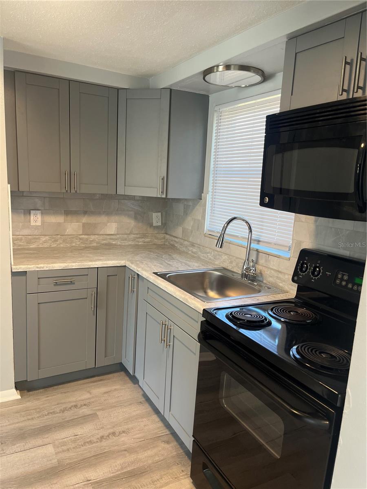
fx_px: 368
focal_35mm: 26
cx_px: 184
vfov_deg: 67.3
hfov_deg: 53.1
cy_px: 244
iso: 80
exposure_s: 1/60
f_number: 1.6
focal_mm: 5.1
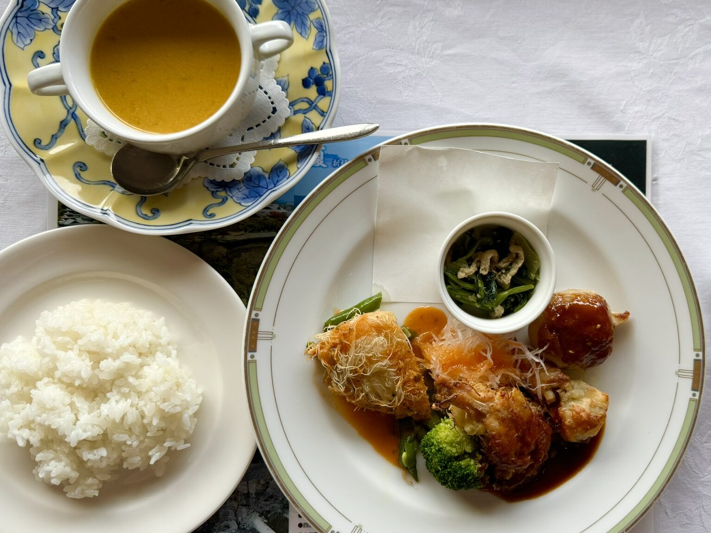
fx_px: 596
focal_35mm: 29
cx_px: 385
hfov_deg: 61.6
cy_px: 253
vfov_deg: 48.2
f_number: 1.78
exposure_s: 1/414
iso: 80
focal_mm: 6.76
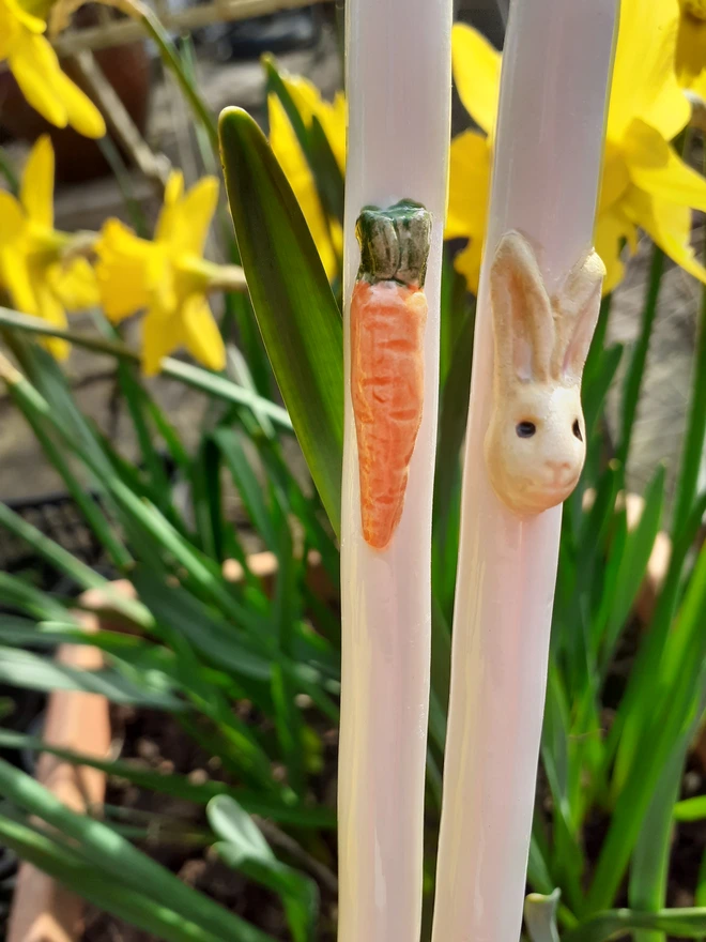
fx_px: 734
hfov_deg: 51.4
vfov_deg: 65.3
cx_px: 353
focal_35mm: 27
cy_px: 471
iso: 40
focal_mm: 3.6
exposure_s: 1/467
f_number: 1.9
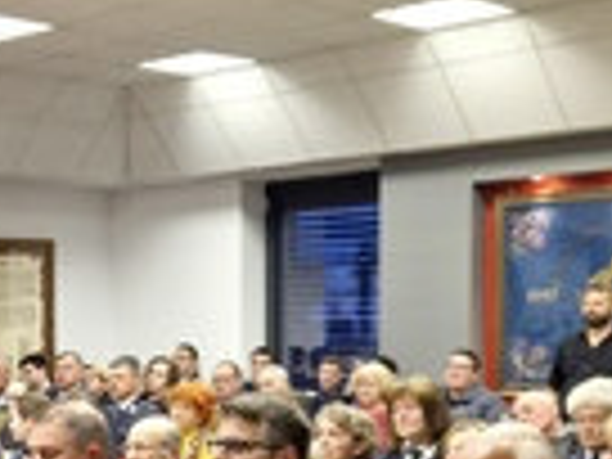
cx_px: 4
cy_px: 387
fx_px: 1344
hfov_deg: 24.5
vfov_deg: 19.1
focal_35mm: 76
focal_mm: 5.4
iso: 250
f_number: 1.8
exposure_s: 1/50
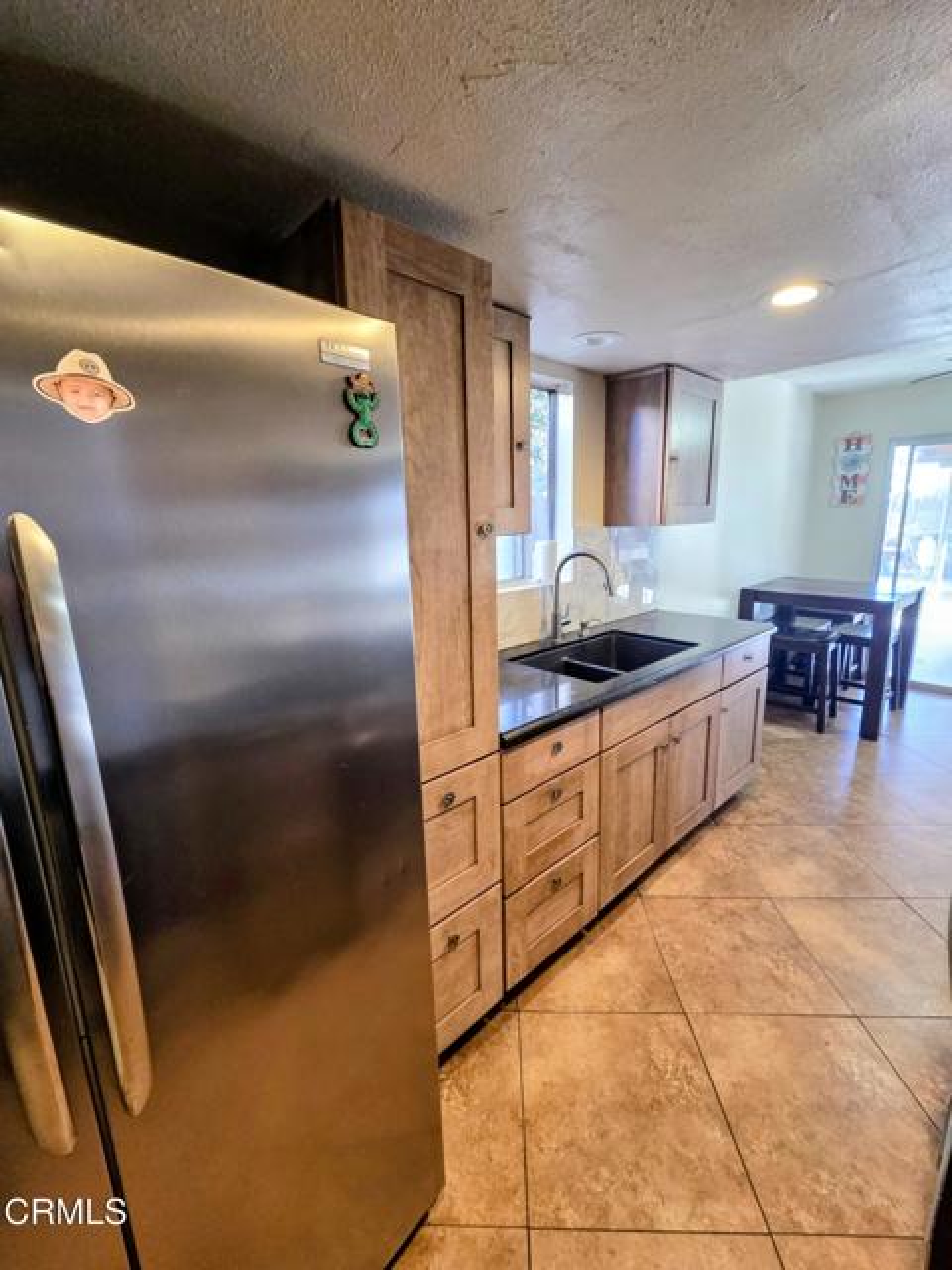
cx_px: 476
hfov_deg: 89.9
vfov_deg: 106.2
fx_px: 477
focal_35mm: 13
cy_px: 635
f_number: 2.2
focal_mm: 2.2
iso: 250
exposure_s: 1/60
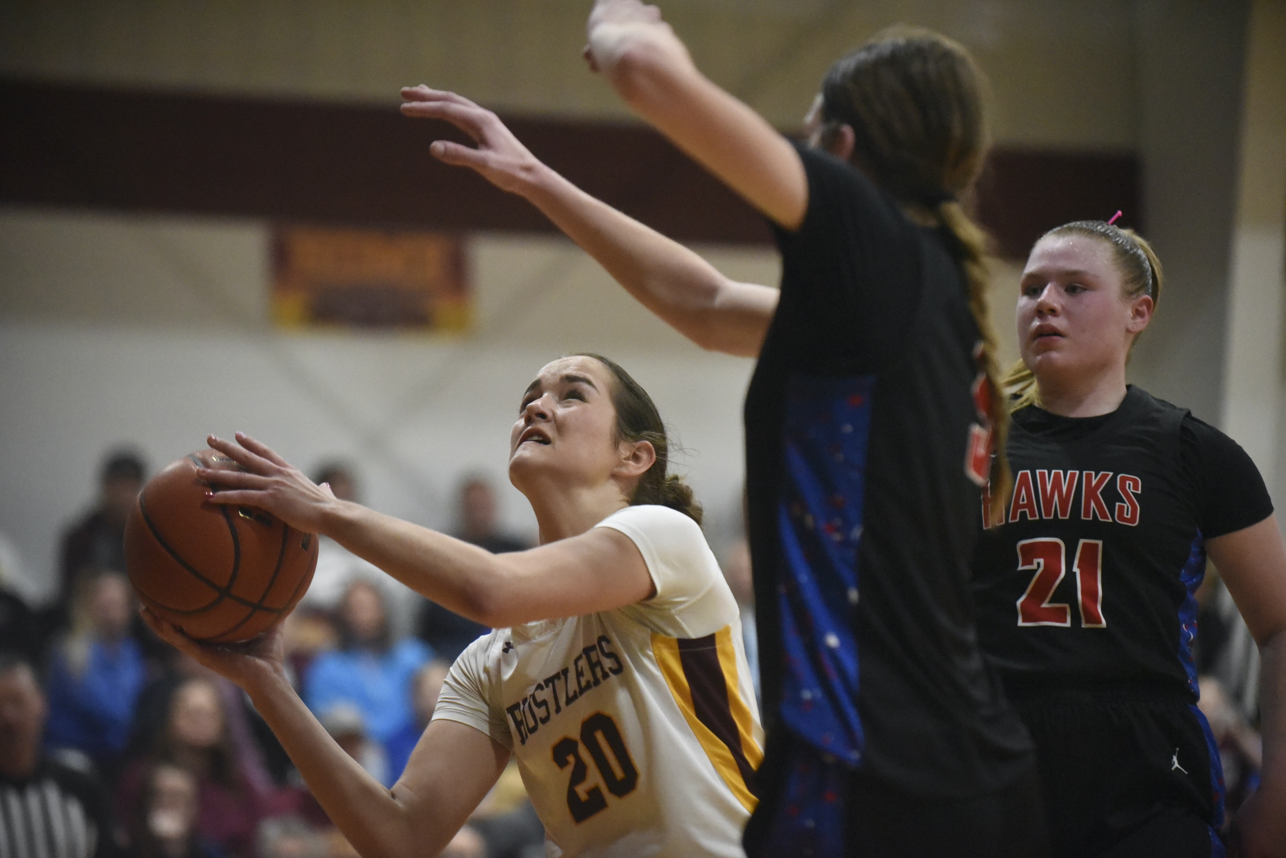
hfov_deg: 13.7
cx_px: 643
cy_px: 429
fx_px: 5360
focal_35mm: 150
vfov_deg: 9.2
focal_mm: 150
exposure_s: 1/2000
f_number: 3.2
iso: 12800
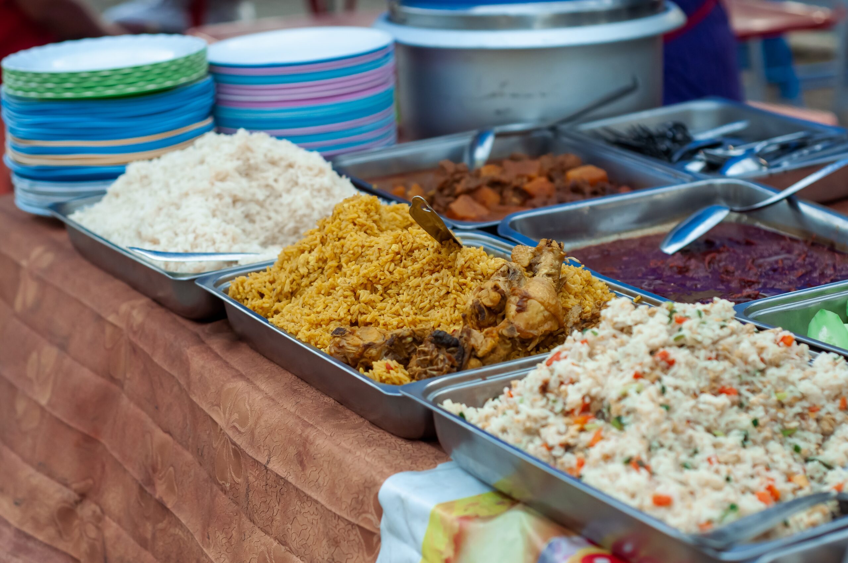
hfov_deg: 27.0
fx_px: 1764
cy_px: 282
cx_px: 424
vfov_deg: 18.1
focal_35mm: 75
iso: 1000
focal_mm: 50
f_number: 3.5
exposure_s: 1/800
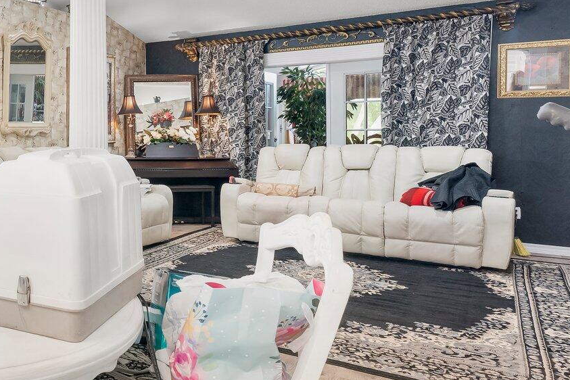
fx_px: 538
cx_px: -72
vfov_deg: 38.6
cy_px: 136
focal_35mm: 34
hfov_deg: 42.4
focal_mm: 14
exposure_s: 1/1.67
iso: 400
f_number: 8
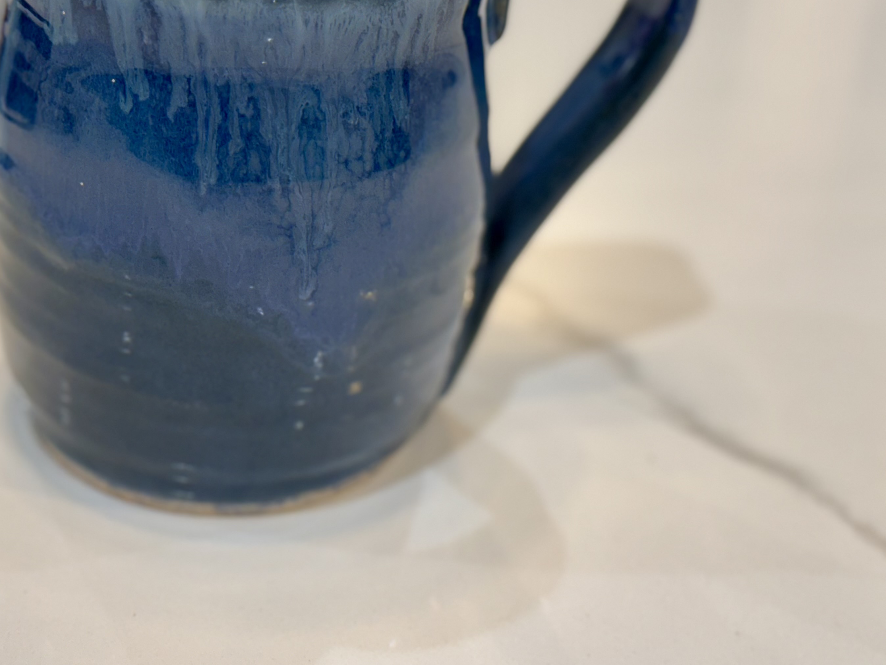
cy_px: 206
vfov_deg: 20.4
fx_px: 1843
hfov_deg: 26.9
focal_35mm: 72
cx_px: 284
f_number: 1.78
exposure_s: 1/120
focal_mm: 6.76
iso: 125
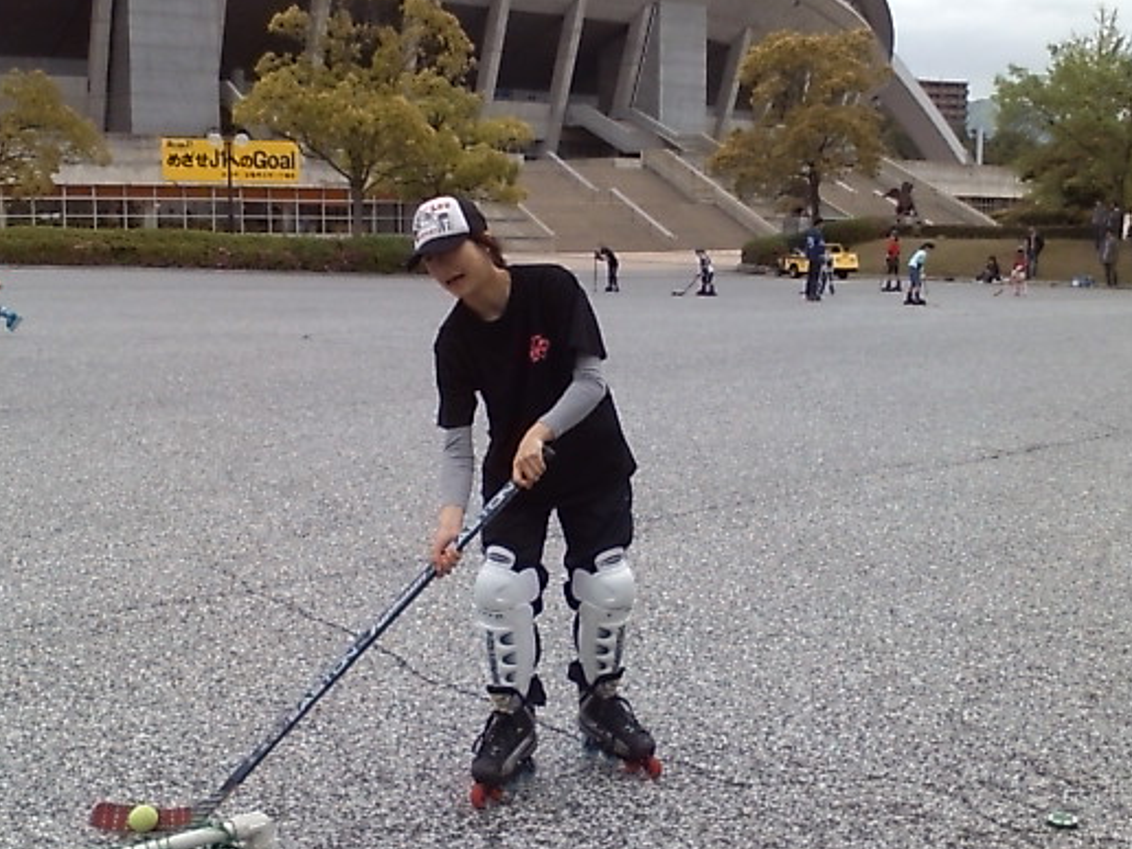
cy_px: 456
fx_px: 1177
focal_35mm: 36
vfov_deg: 39.6
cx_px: 579
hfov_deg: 51.3
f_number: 3.5
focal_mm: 3.73
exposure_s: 1/769
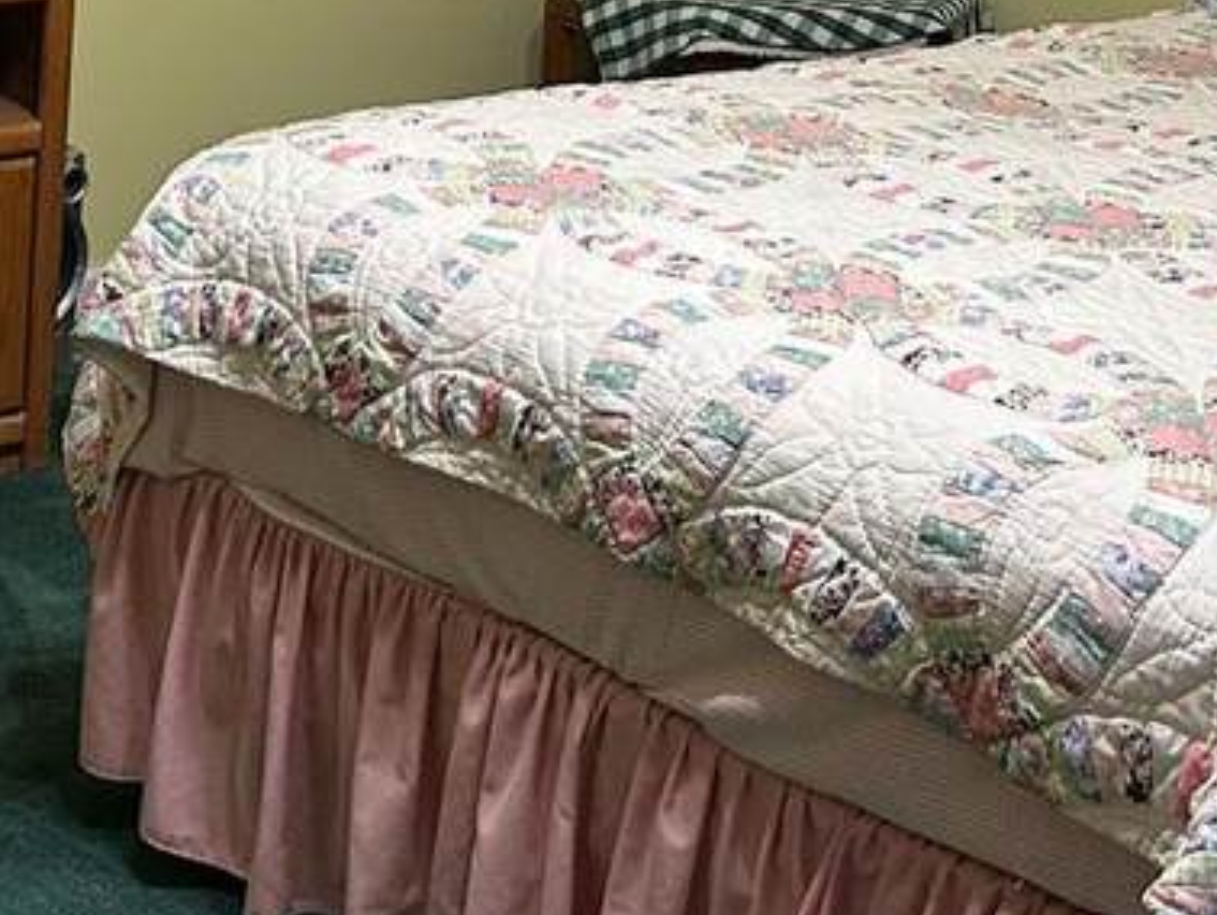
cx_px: 483
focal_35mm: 88
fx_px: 3096
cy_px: -280
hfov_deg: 22.2
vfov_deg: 15.9
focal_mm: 5.7
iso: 200
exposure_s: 1/60
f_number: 1.5
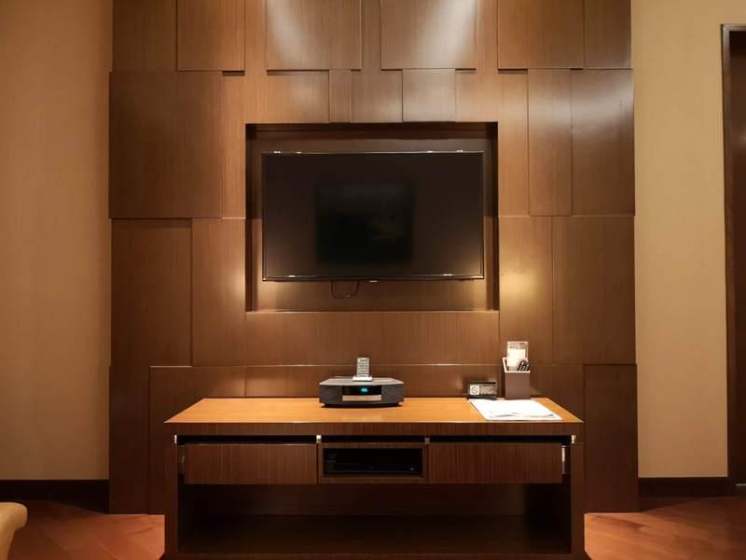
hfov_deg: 65.3
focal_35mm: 27
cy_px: 280
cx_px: 373
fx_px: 582
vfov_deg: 51.4
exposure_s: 1/16.7
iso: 640
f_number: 1.8
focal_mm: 3.95
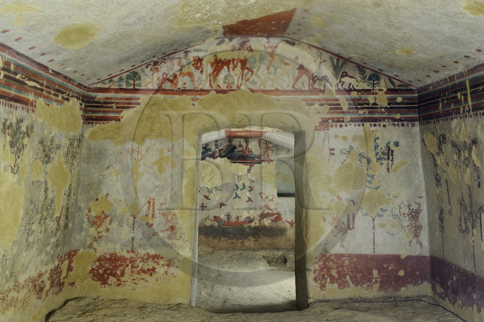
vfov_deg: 36.8
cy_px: 161
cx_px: 242
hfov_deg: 53.2
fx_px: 484
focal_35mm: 36
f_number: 5.6
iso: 800
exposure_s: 1/2.5
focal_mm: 36
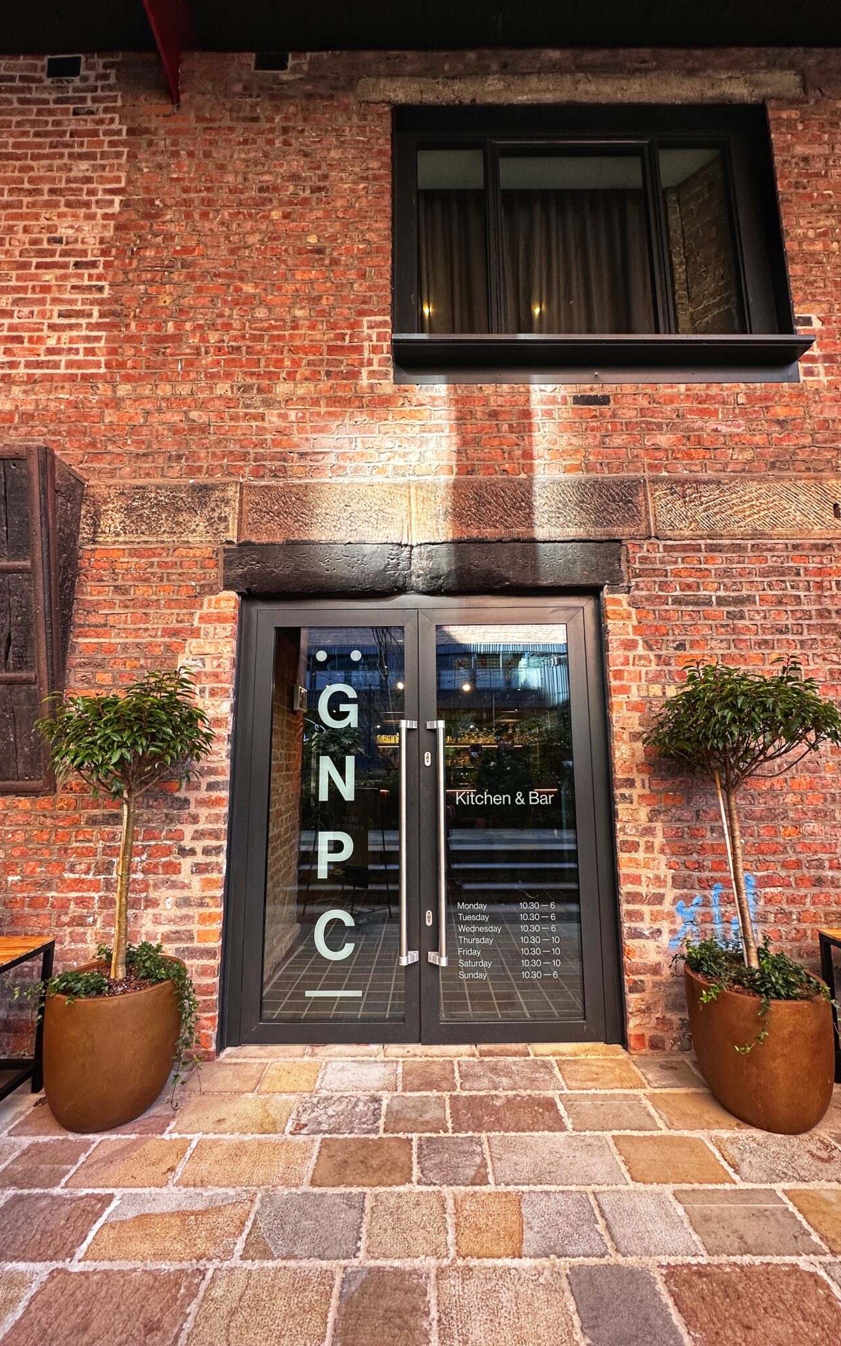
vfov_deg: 101.5
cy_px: 678
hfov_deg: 74.8
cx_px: 420
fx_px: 550
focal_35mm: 15
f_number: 2.2
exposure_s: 1/99
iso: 125
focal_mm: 2.22
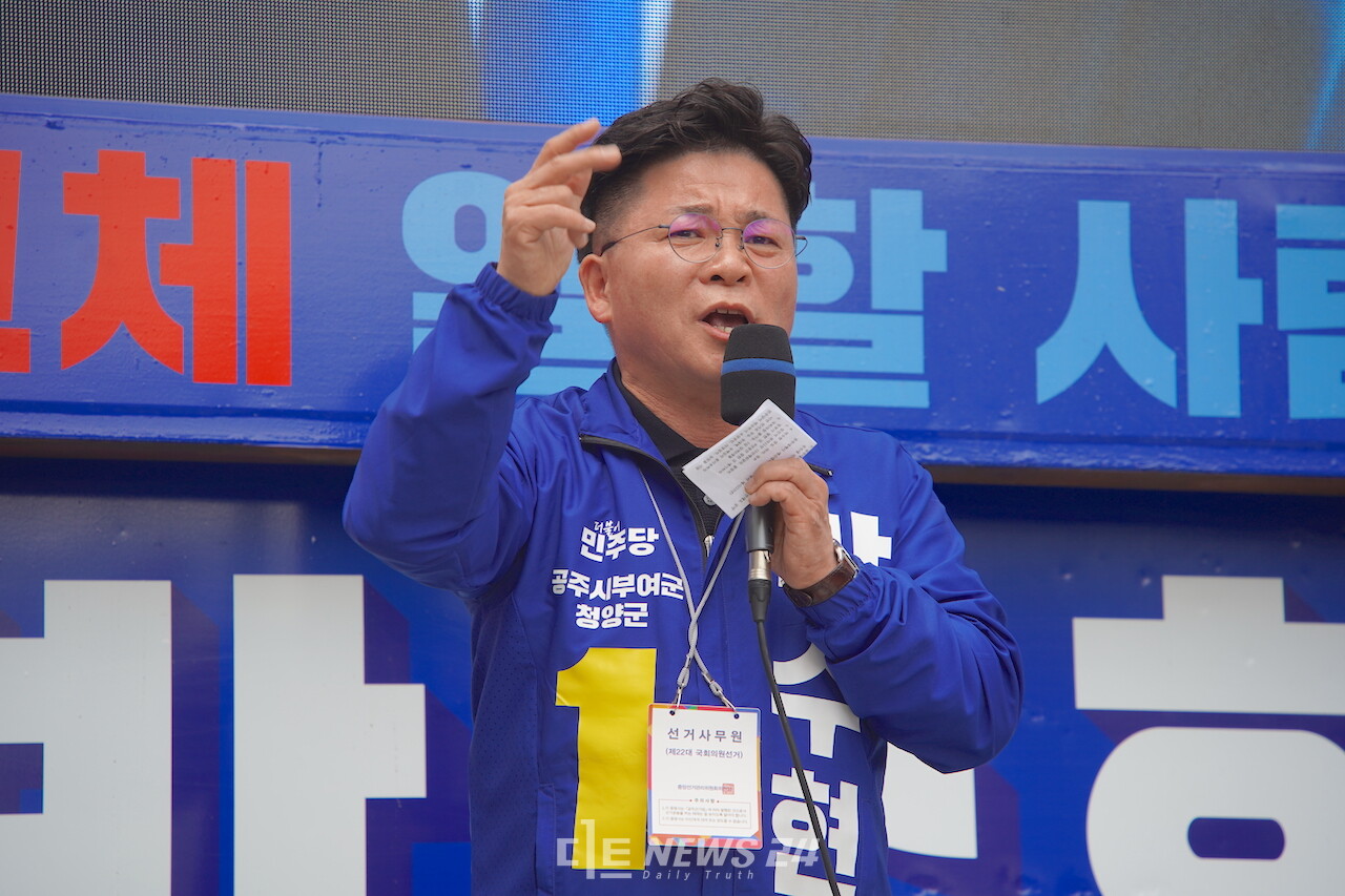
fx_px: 5865
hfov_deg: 13.1
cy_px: 448
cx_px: 672
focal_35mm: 157
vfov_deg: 8.7
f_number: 5.6
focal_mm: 157
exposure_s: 1/160
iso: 100
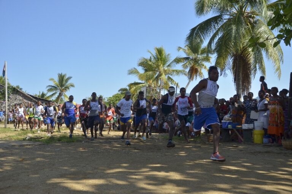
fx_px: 267
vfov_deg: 39.8
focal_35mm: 33
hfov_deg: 57.3
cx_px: 146
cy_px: 97
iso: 400
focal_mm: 22
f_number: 5.6
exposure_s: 1/640
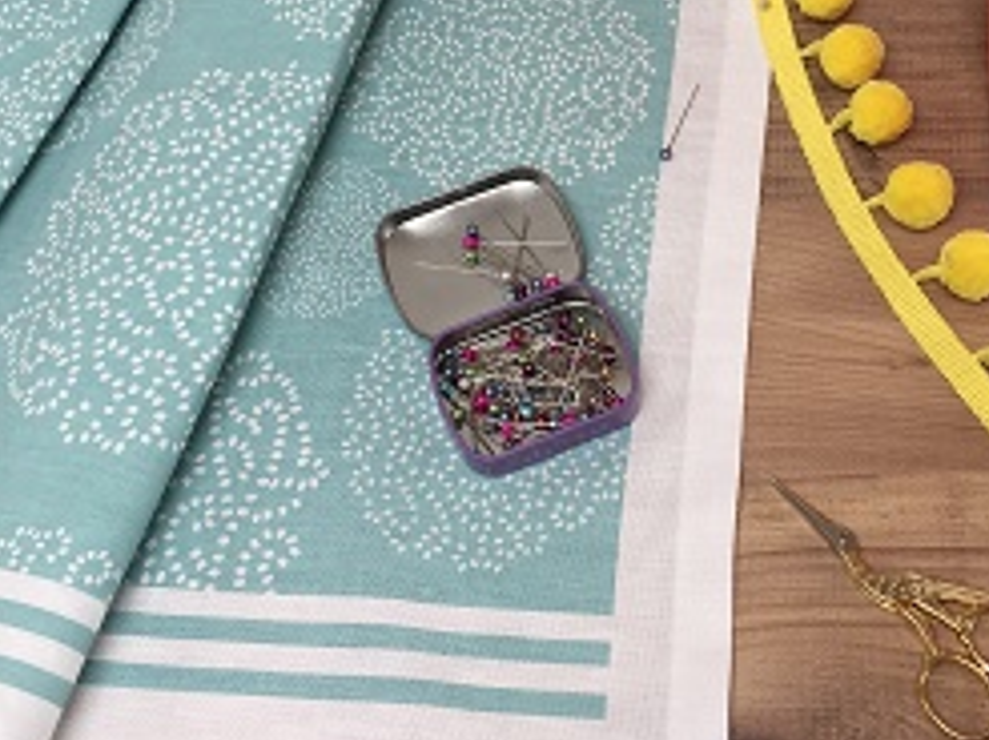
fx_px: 1513
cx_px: 643
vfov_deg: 27.1
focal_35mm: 53
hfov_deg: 35.9
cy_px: 183
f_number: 2.2
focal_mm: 4.15
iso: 32
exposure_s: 1/100
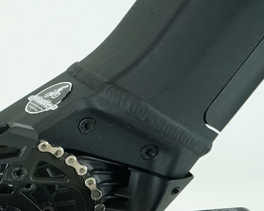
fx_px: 742
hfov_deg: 16.8
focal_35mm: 95
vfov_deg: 16.0
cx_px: -208
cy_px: 196
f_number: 7.1
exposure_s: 1/200
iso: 3200
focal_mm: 28
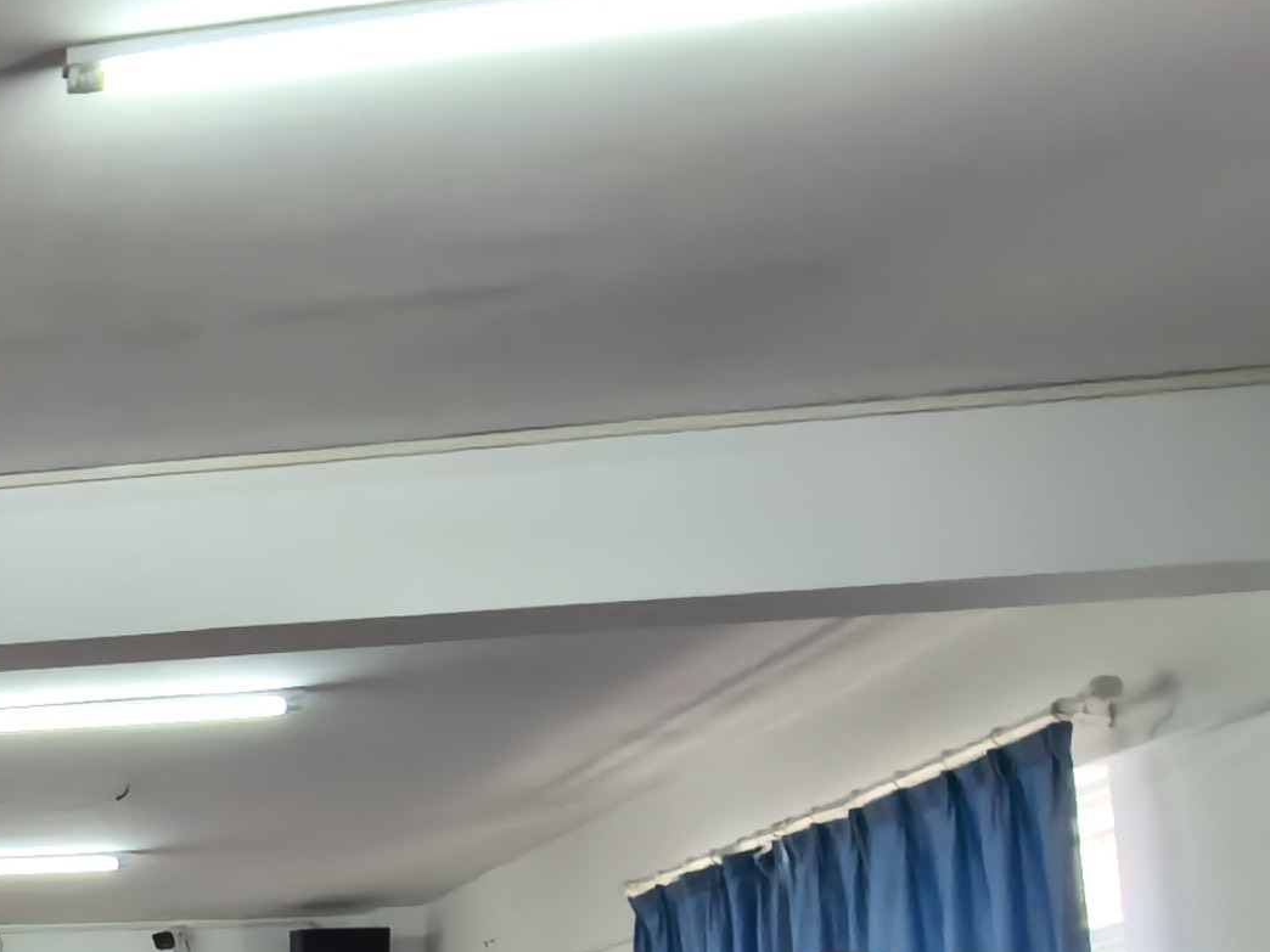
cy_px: 1083
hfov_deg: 25.1
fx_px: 1871
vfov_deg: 26.1
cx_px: -774
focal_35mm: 51
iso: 250
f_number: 2.2
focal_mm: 1.95
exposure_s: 1/60
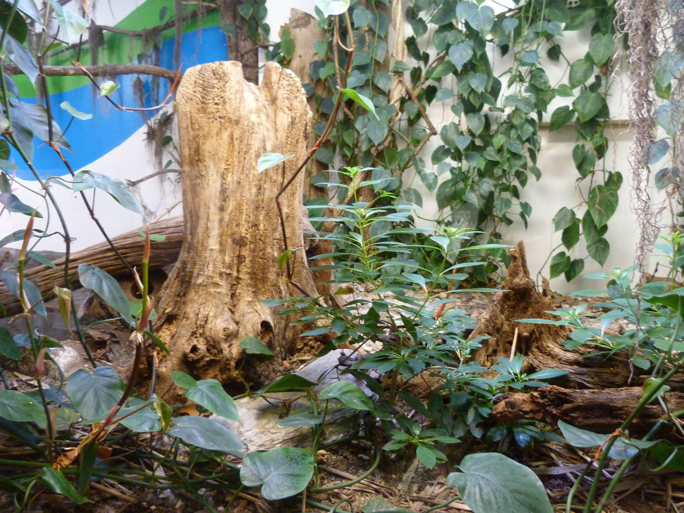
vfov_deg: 54.9
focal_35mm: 25
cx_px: 342
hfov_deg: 69.4
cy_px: 256
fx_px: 494
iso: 400
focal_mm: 4.5
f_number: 2.8
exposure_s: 1/25
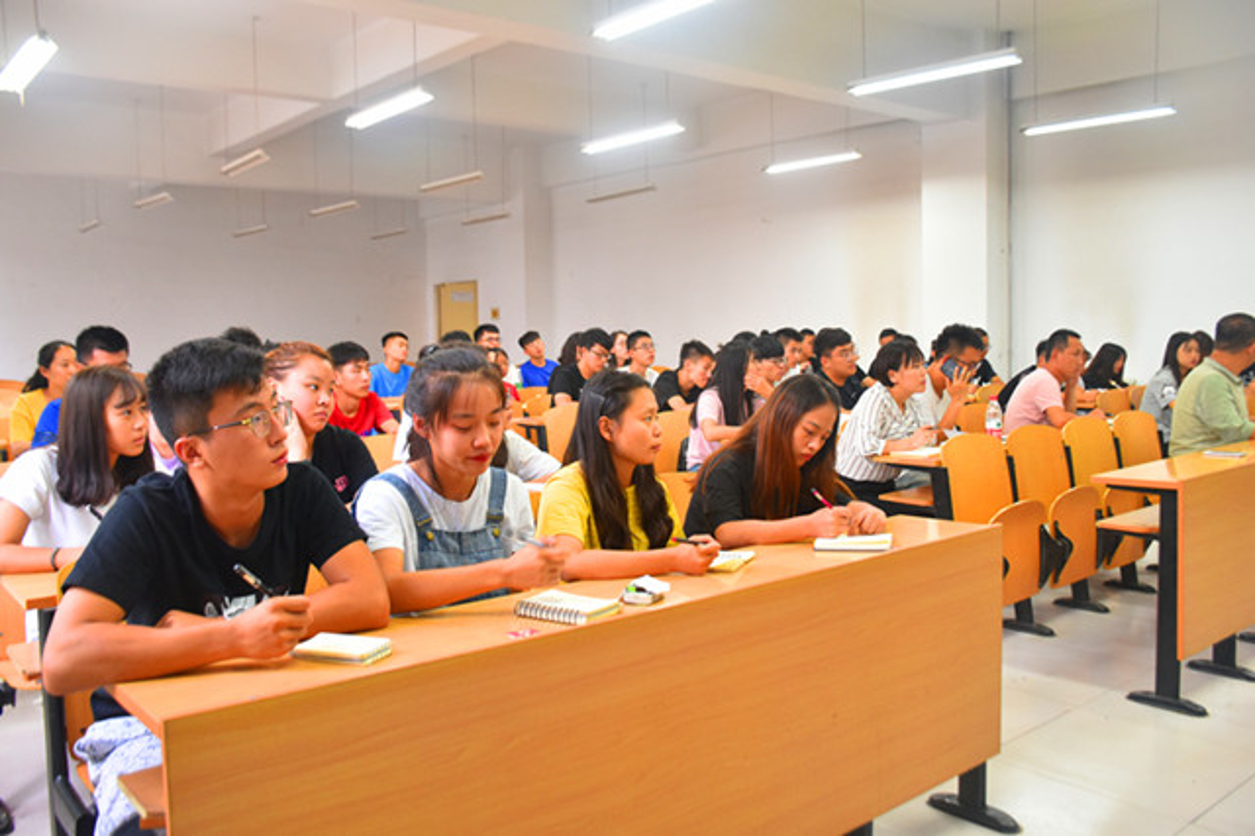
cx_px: 628
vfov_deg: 43.6
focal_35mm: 30
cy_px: 418
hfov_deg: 62.0
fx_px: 1045
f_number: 4
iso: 640
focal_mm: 20
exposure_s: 1/30
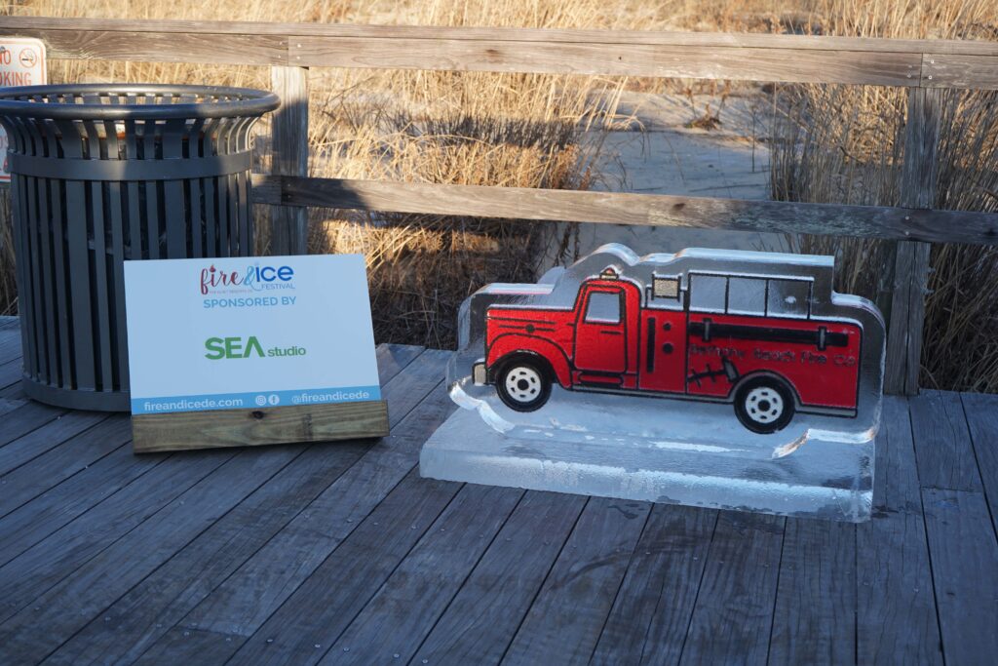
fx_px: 1358
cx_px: 499
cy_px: 333
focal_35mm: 49
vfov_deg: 27.5
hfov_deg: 40.3
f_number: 6.3
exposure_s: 1/125
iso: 100
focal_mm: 49
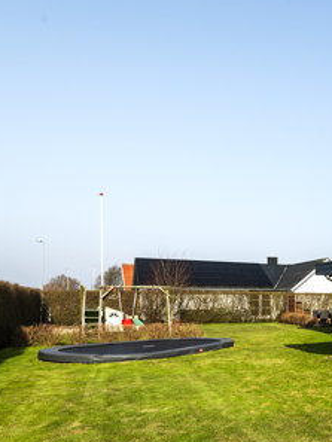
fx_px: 447
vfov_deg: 51.9
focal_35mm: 35
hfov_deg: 32.3
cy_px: 281
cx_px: 415
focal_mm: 18
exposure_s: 1/500
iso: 200
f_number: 9
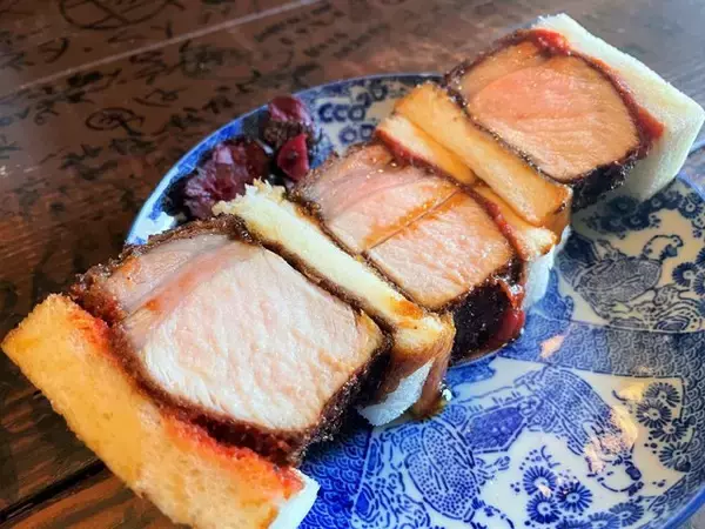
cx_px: 352
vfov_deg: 53.1
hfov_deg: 67.3
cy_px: 264
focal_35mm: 26
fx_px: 530
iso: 250
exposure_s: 1/60
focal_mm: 4.2
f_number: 1.6
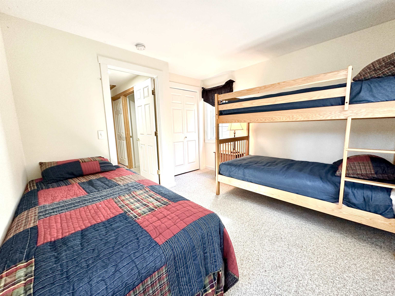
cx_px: 198
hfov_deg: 102.1
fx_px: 160
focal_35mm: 14
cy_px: 148
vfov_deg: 85.7
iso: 200
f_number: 2.2
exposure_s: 1/60
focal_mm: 2.22
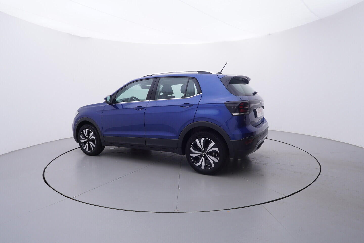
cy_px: 122
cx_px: 182
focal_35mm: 22
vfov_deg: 56.2
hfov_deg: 77.3
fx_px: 228
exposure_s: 1/80
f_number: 5
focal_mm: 15
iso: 200
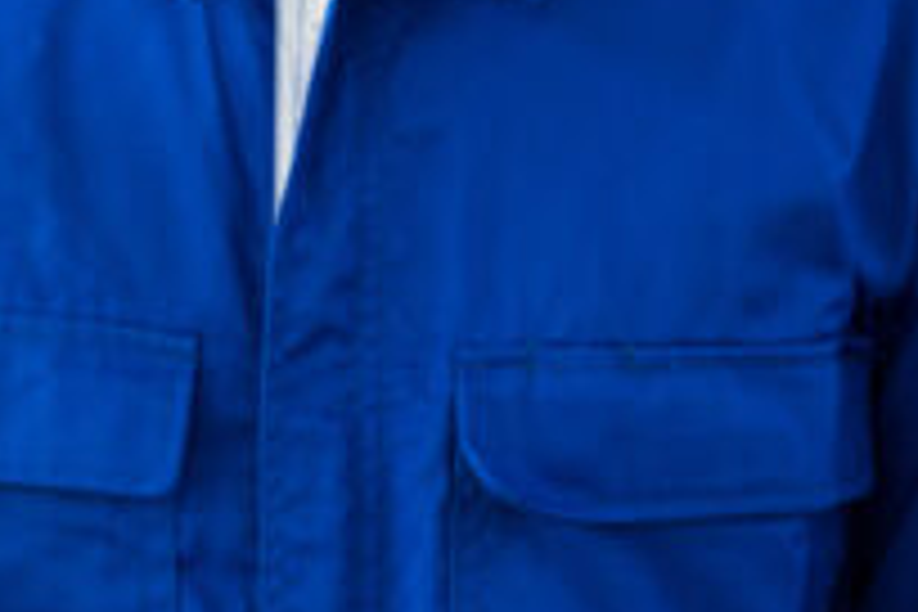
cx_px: -248
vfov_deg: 3.3
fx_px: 10607
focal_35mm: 416
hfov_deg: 4.9
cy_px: -434
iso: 320
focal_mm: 85
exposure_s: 1/125
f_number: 3.5
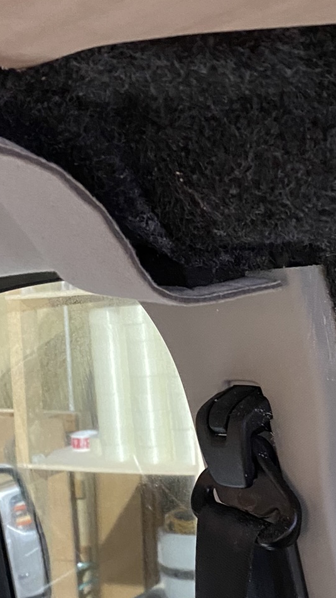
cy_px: 339
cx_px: 224
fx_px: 966
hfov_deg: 19.7
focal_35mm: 61
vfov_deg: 34.3
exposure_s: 1/25
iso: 500
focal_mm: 4.25
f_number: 1.8
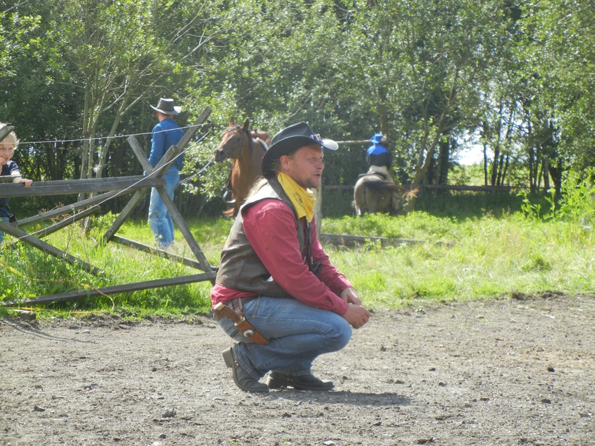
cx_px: 298
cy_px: 223
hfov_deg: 13.0
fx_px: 2613
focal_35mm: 152
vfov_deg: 9.8
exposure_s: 1/366
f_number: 4.6
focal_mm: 27.4
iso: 160
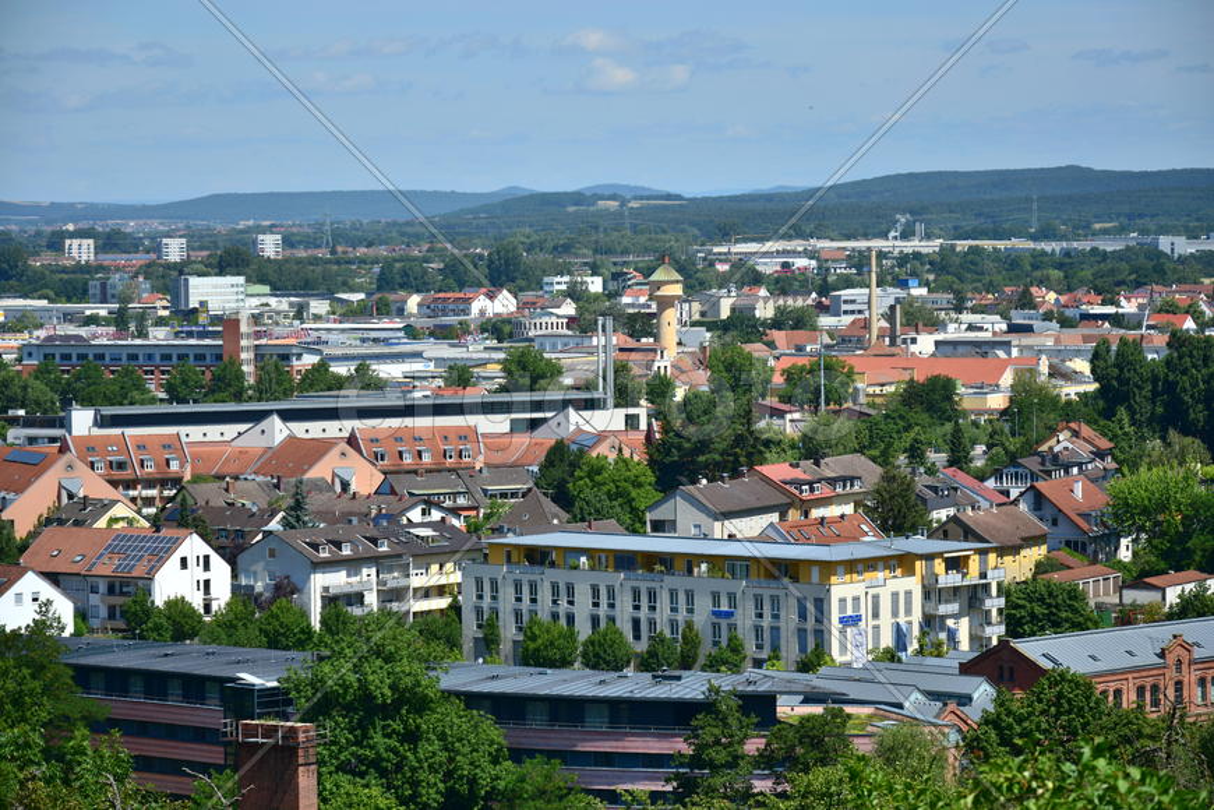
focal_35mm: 135
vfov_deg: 10.2
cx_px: 607
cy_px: 405
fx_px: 4552
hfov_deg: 15.2
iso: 100
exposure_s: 1/500
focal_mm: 90
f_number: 5.6
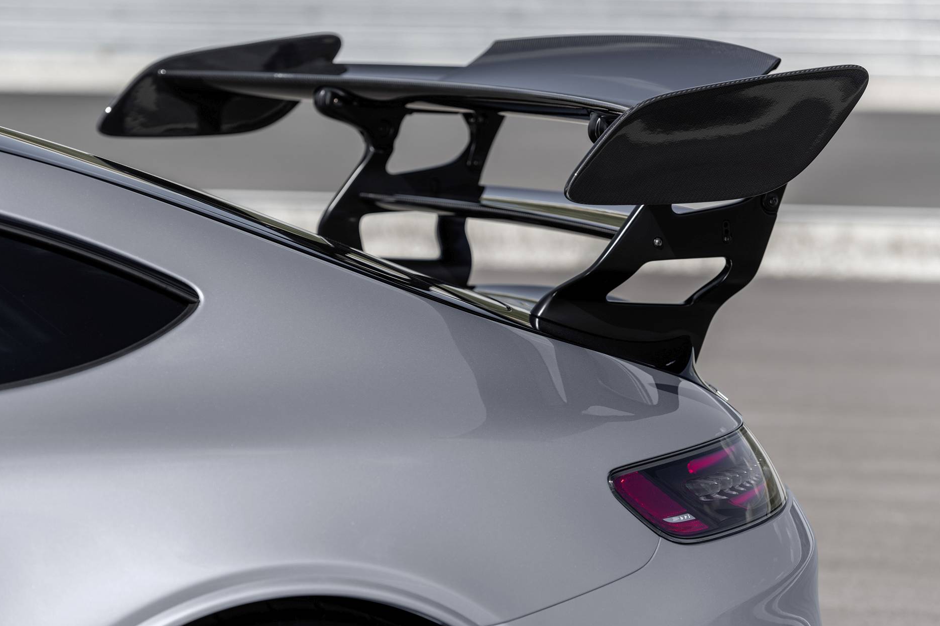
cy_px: 328
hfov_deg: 14.3
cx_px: 474
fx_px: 3760
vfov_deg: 9.5
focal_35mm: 144
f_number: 4
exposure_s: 1/1000
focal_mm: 135
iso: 100
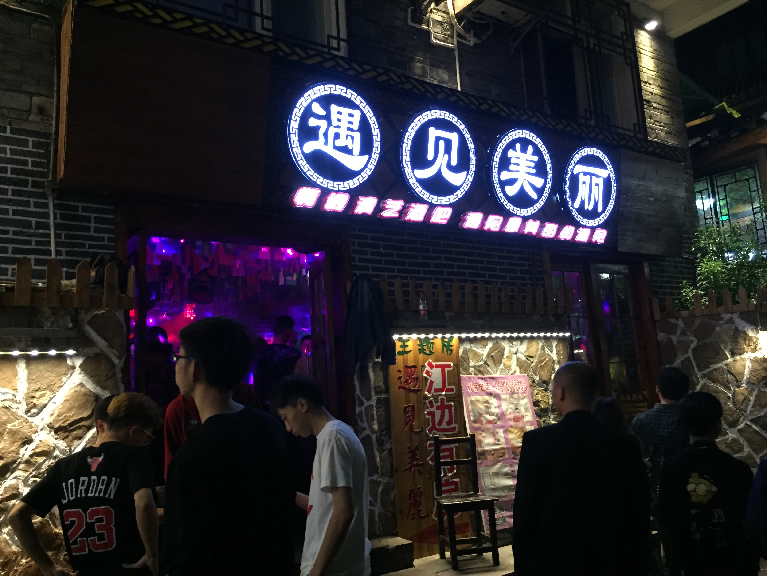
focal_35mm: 29
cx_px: 384
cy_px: 288
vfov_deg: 48.2
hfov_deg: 61.7
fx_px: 643
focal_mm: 4.15
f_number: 2.2
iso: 250
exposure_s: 1/17
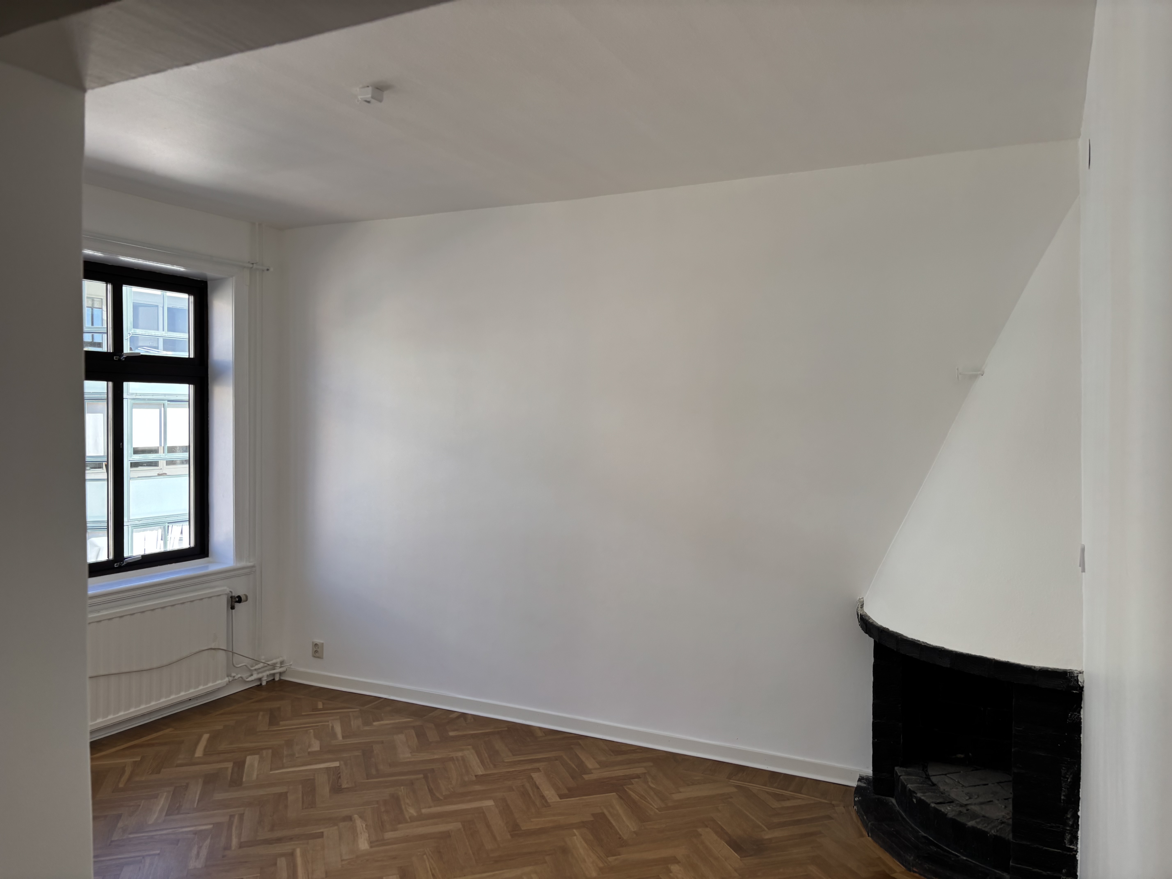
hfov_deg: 67.3
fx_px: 880
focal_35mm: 26
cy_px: 440
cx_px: 586
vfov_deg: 53.1
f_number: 1.6
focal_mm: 5.96
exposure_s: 1/188
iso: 40
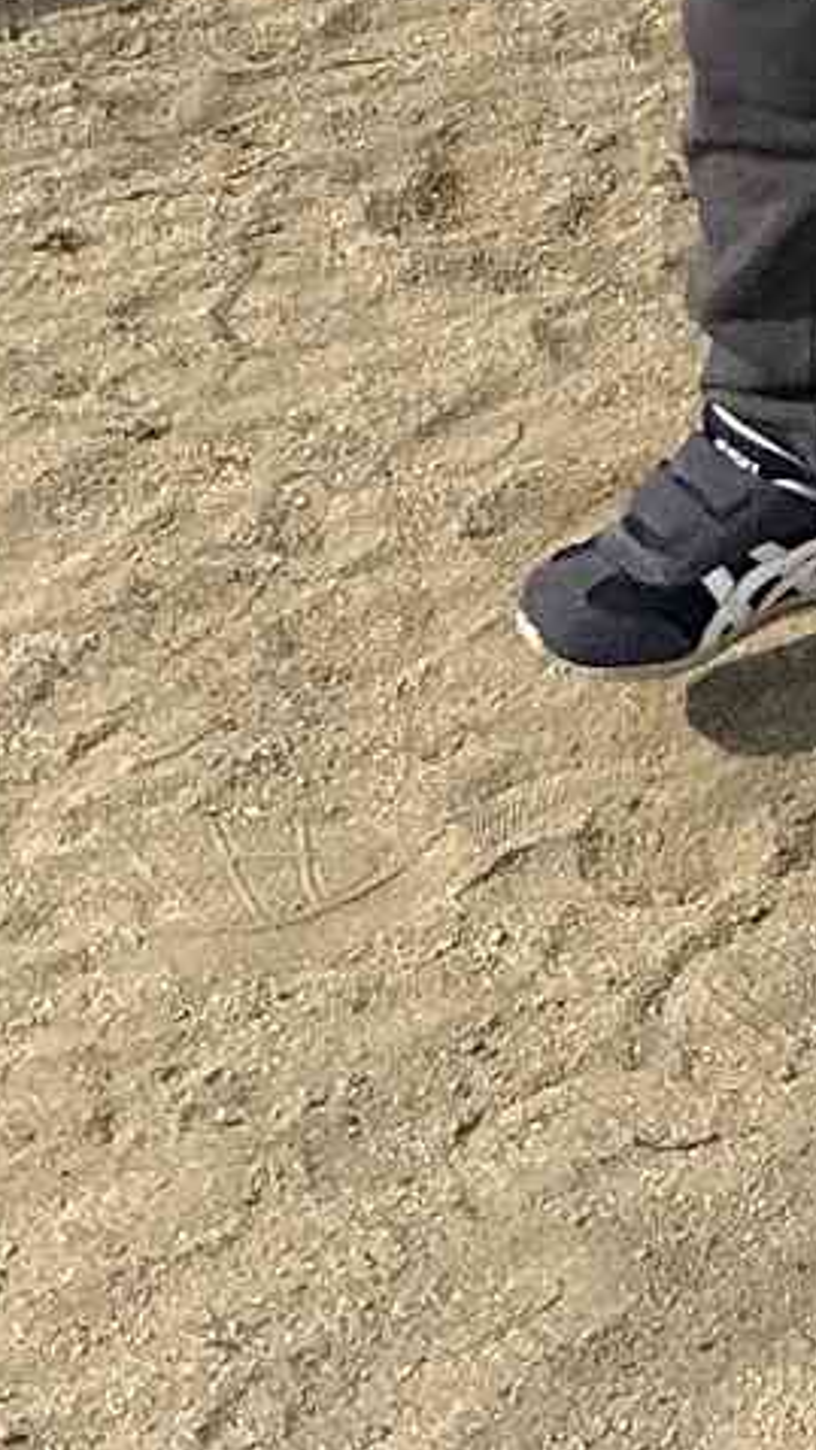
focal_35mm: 160
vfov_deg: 12.9
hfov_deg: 7.2
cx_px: 1787
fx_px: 6152
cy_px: -593
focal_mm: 3
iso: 25
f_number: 1.8
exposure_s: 1/1168
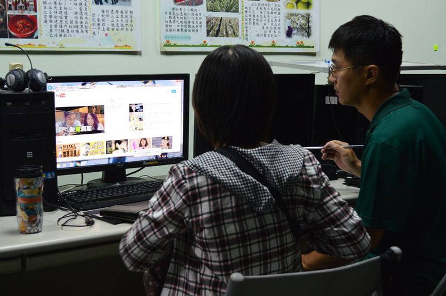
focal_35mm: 52
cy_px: 148
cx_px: 223
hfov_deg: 37.9
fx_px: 649
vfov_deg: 25.7
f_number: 5
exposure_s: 1/40
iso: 800
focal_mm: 35
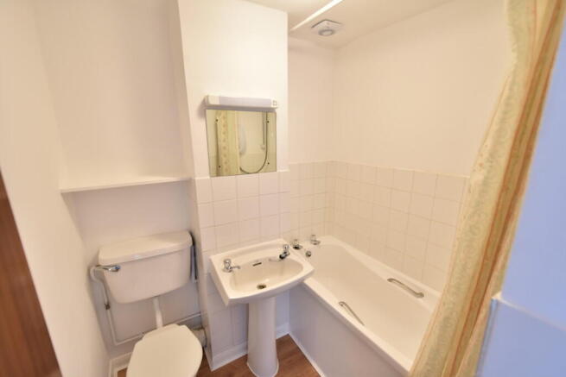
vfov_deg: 77.4
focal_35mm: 15
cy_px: 188
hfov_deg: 100.4
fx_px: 236
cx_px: 283
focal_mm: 10
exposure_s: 1/25
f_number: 3.5
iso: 500
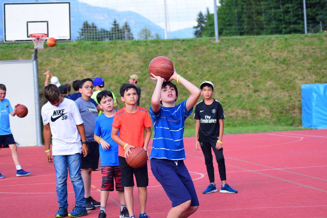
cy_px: 109
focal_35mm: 105
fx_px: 954
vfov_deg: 13.0
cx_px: 164
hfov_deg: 19.5
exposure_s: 1/640
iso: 560
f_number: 4
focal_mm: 70
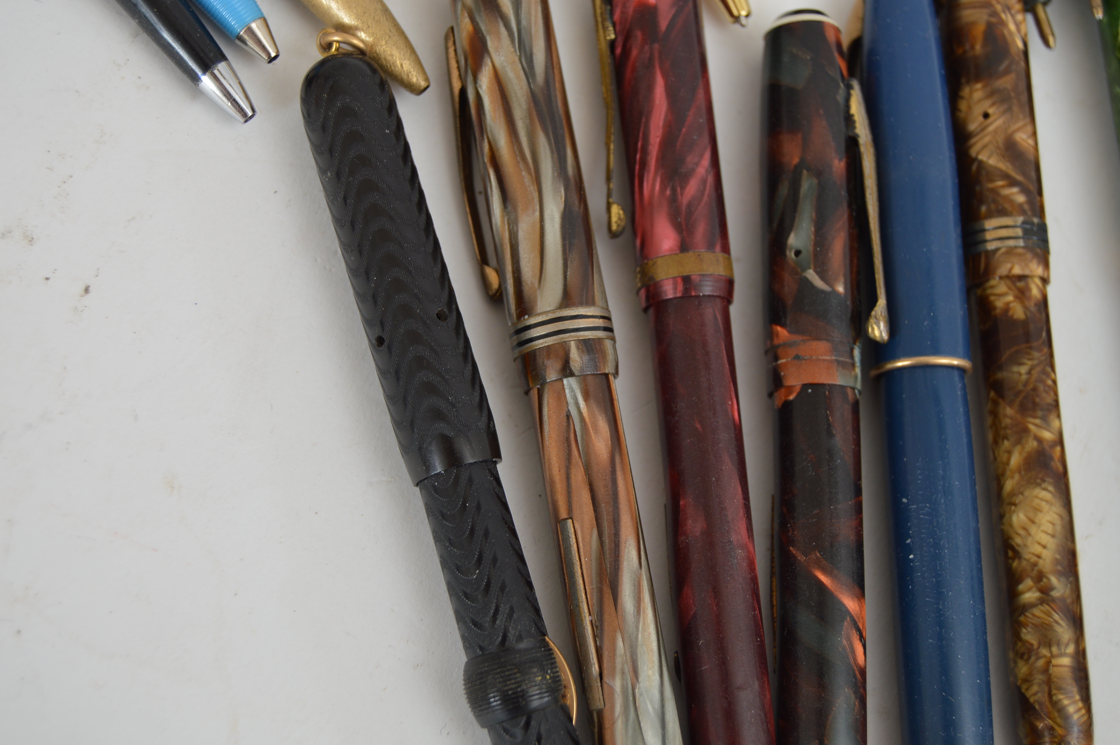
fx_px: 1865
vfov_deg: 22.6
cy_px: 372
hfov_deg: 33.4
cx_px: 560
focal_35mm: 60
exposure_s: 1/125
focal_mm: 40
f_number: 5
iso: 200
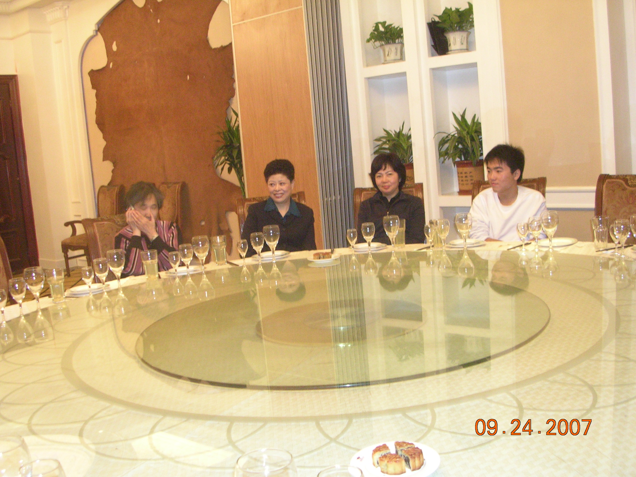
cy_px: 238
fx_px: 753
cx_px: 318
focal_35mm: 41
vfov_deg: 35.1
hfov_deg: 45.8
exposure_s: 1/26.5
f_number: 2.9
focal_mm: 6.2
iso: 200
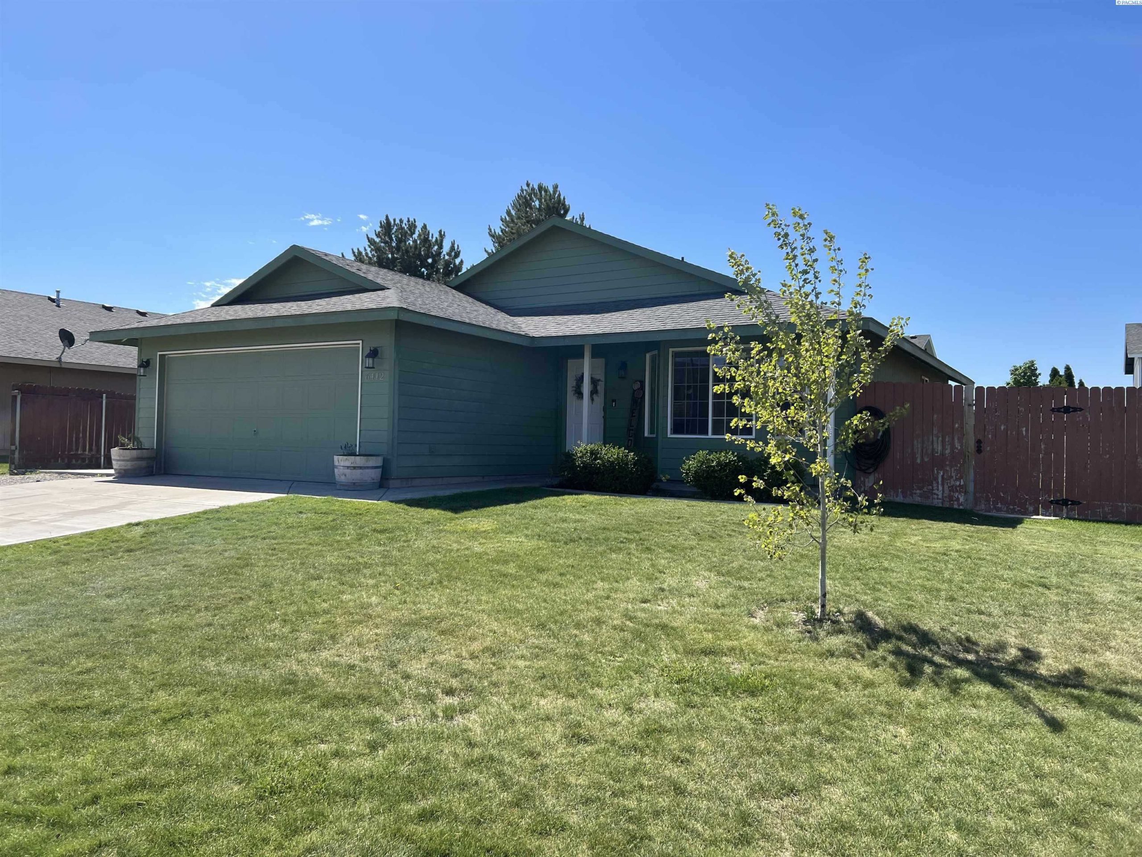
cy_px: 428
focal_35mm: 26
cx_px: 571
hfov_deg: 67.3
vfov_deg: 53.1
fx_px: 858
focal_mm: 5.7
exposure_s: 1/3831
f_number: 1.5
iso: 50
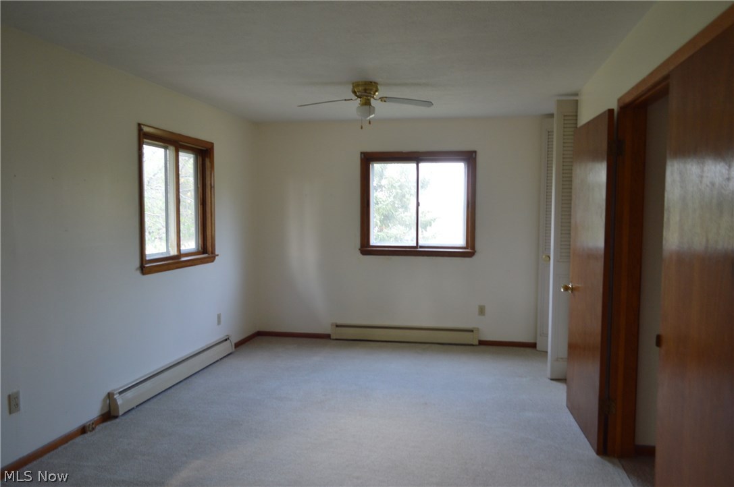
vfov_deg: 47.8
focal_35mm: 27
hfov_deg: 67.4
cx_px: 367
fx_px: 550
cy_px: 244
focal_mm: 18
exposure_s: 1/60
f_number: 3.5
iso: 450
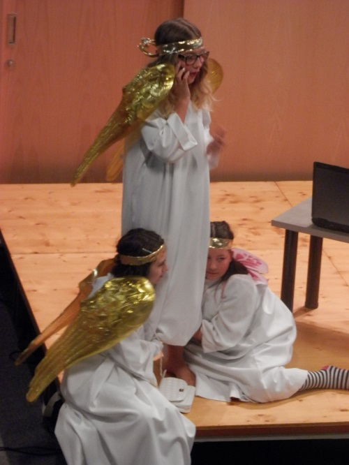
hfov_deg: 8.0
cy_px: 232
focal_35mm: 185
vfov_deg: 10.7
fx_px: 2485
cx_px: 174
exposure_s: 1/5
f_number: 5.8
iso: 400
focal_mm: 33.2
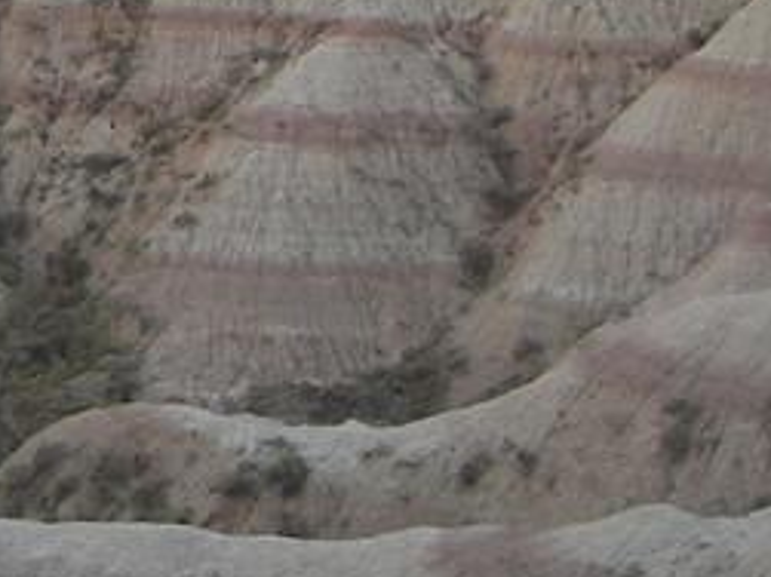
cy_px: -92
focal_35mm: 147
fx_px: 3273
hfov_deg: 12.9
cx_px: -283
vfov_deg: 10.0
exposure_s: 1/60
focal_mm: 6
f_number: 2.8
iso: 64
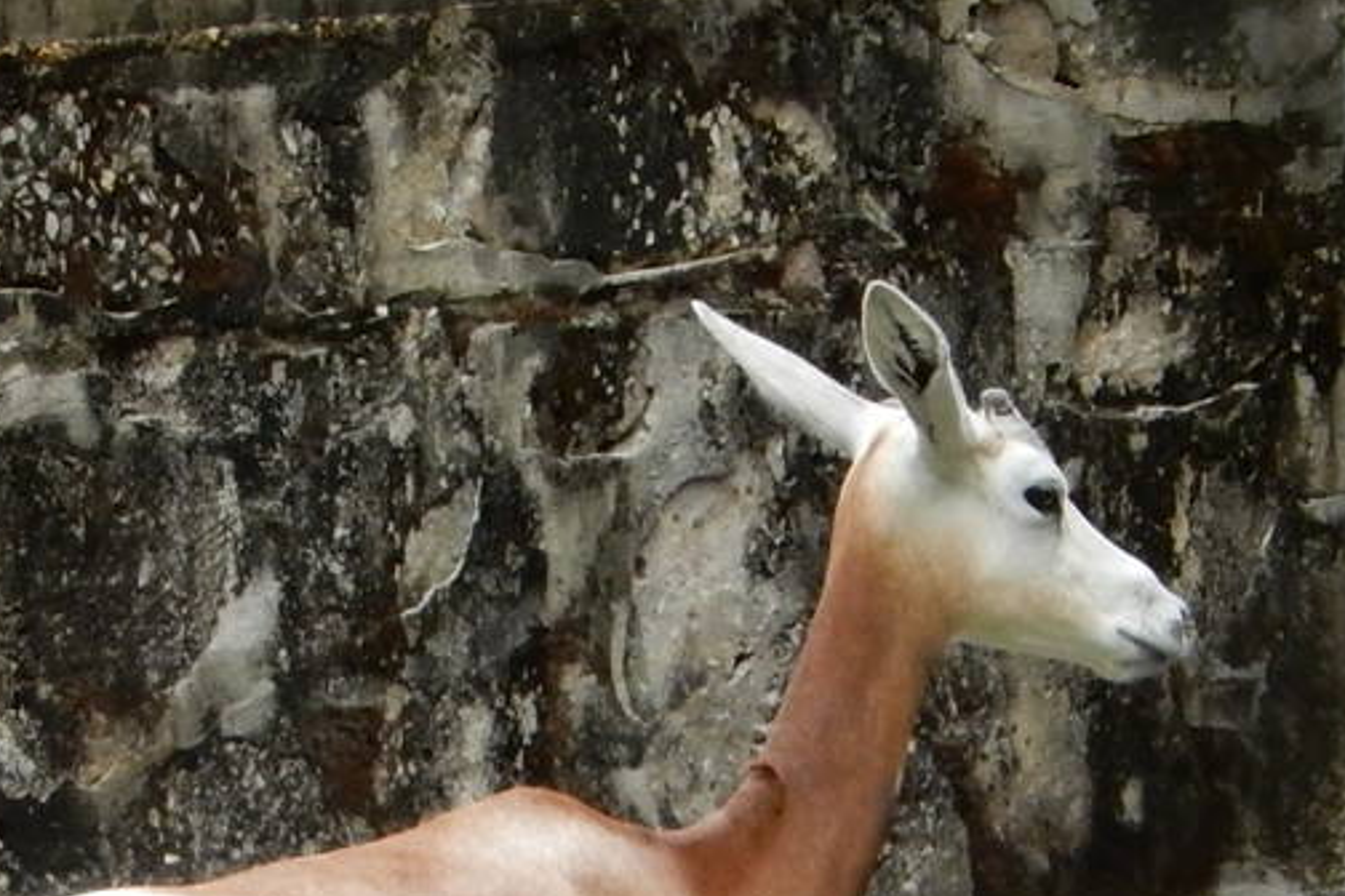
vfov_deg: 1.4
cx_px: 643
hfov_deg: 2.1
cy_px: 997
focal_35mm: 987
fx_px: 36873
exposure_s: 1/250
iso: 360
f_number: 6
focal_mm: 53.6
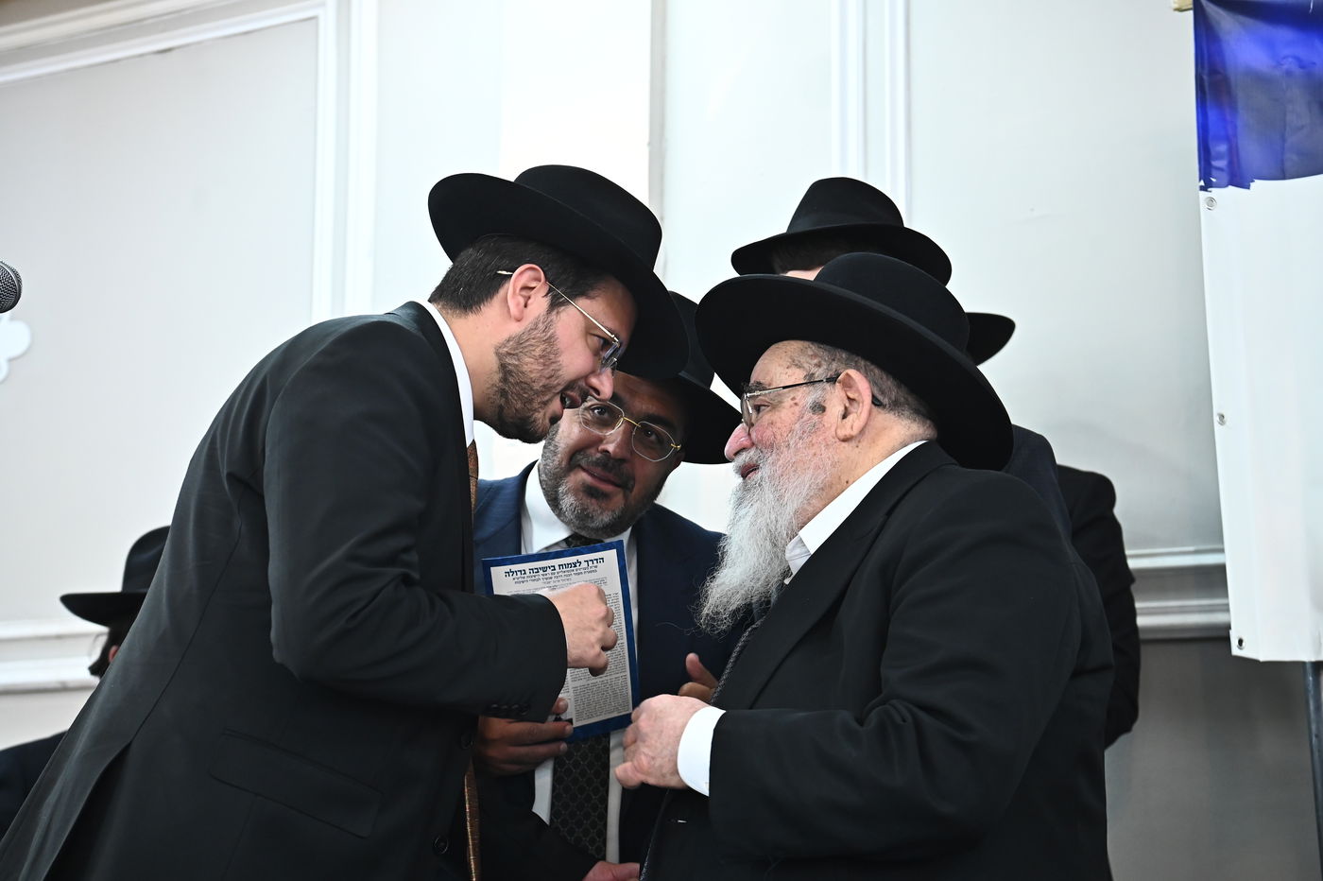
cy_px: 440
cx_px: 662
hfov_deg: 33.4
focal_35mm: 60
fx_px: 2204
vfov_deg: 22.6
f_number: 5
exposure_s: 1/125
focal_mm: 60
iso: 2500
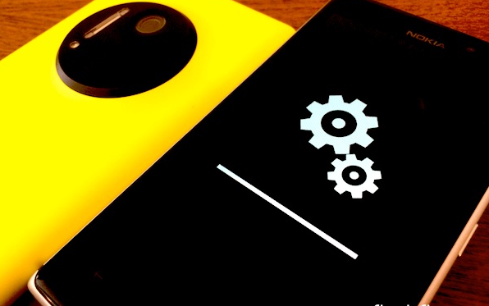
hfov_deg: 59.6
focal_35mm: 32
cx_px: 244
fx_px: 427
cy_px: 151
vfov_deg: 39.5
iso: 160
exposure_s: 1/30
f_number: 2.2
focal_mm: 4.12
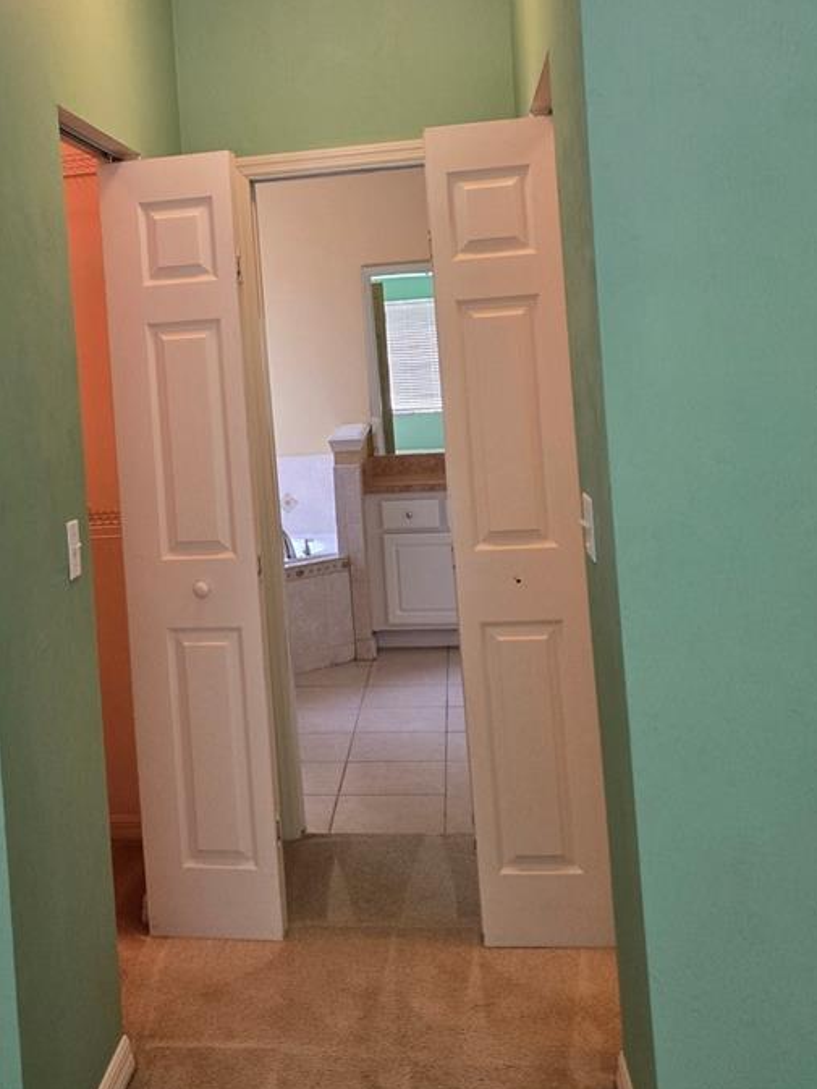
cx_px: 209
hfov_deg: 34.4
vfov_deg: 45.3
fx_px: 1290
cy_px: 396
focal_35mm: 41
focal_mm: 5.4
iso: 160
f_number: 1.8
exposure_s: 1/120
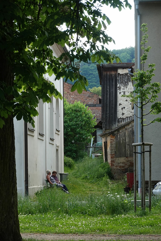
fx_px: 932
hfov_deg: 9.9
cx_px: 80
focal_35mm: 139
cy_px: 120
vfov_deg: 14.8
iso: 400
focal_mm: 50.65
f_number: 7.1
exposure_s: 1/160
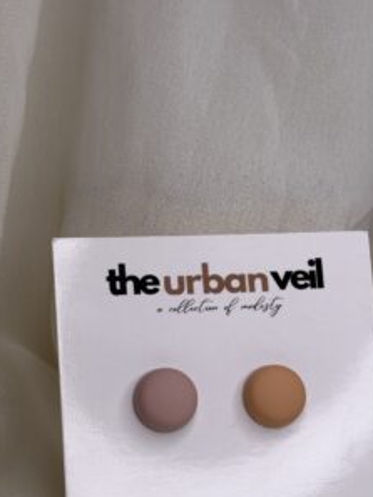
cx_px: 192
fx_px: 1005
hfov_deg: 21.0
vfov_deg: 27.6
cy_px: 331
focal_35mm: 70
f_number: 1.6
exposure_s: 1/414
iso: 32
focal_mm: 5.96
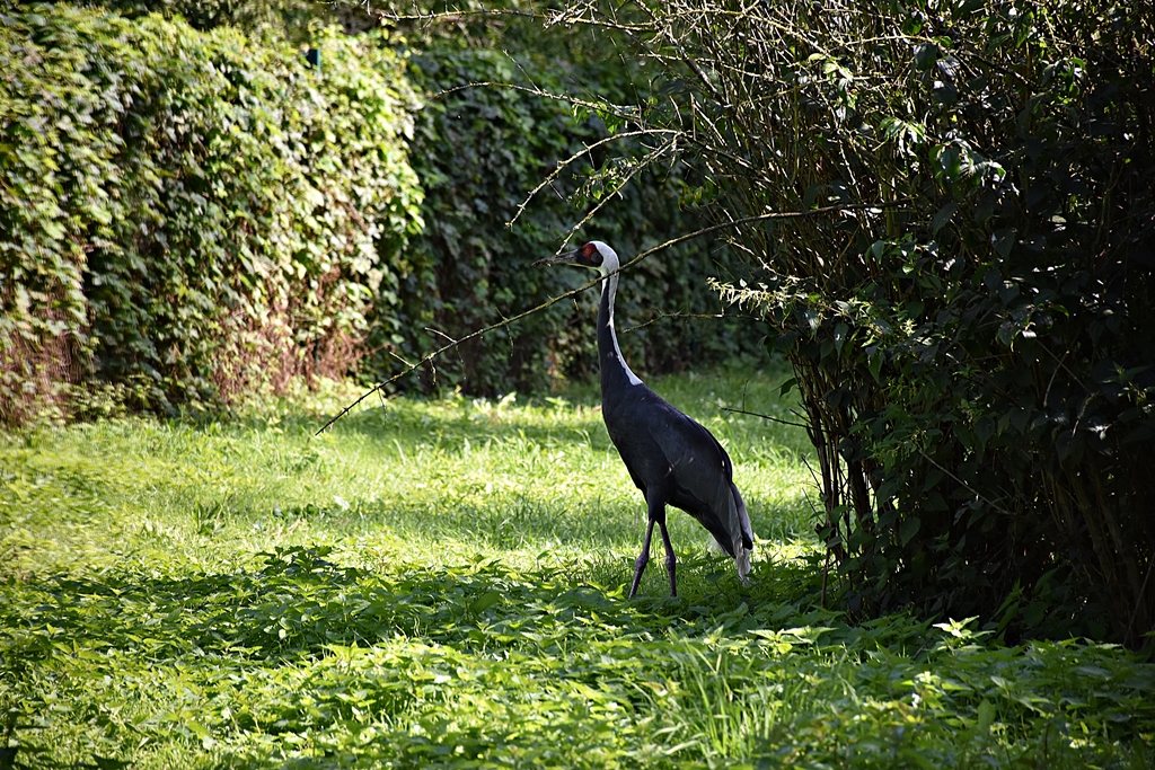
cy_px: 385
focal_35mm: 210
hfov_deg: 9.8
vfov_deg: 6.5
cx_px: 578
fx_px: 6738
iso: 400
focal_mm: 140
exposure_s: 1/500
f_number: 5.6
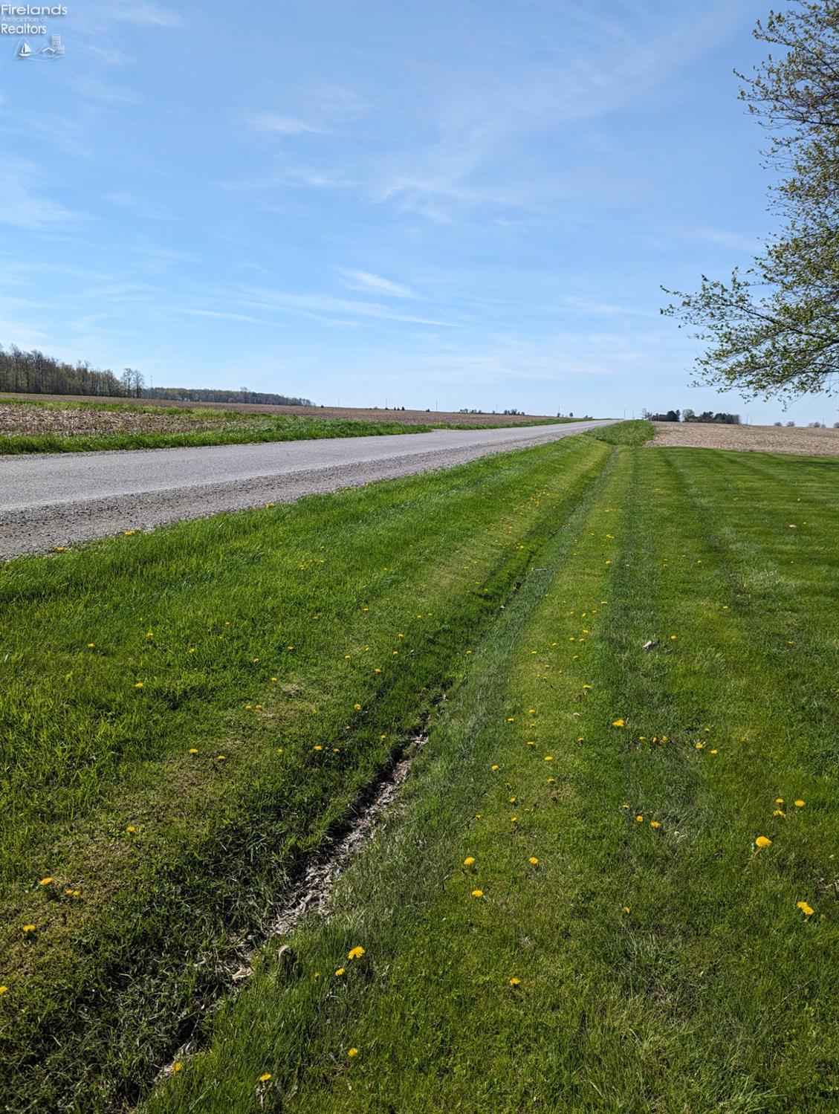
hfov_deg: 56.9
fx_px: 774
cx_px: 420
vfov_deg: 71.5
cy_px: 557
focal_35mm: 24
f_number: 1.85
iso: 46
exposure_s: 1/2358
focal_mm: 6.81
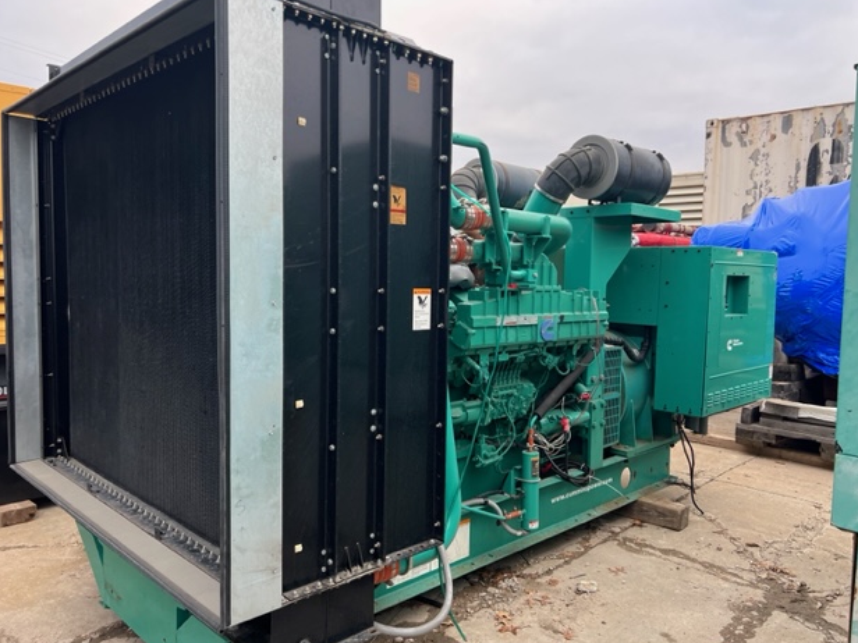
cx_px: 440
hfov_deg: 65.3
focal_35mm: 27
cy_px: 322
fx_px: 669
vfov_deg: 51.4
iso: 64
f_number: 1.5
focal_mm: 5.7
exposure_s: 1/160
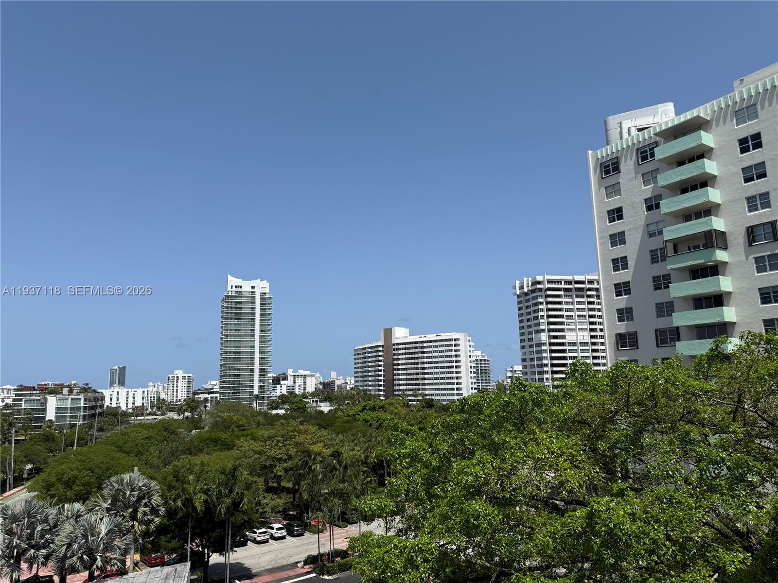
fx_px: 539
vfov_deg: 56.8
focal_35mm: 24
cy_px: 292
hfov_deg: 71.6
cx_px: 389
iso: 80
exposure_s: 1/6711
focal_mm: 6.76
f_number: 1.78
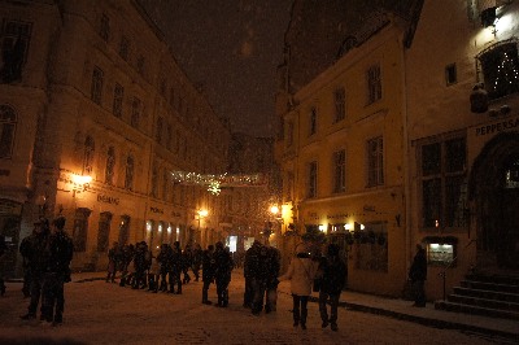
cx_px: 260
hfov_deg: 67.4
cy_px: 172
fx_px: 389
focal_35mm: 27
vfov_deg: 47.9
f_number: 3.5
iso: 1600
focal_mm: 18
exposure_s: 1/100
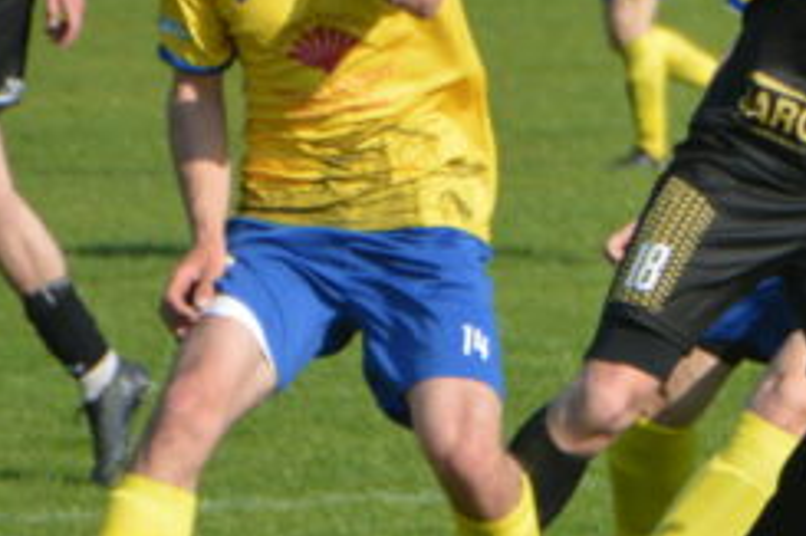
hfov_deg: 2.9
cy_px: 303
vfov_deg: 1.9
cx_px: 1046
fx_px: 15795
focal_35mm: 706
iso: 400
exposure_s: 1/1250
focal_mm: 150
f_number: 5.6
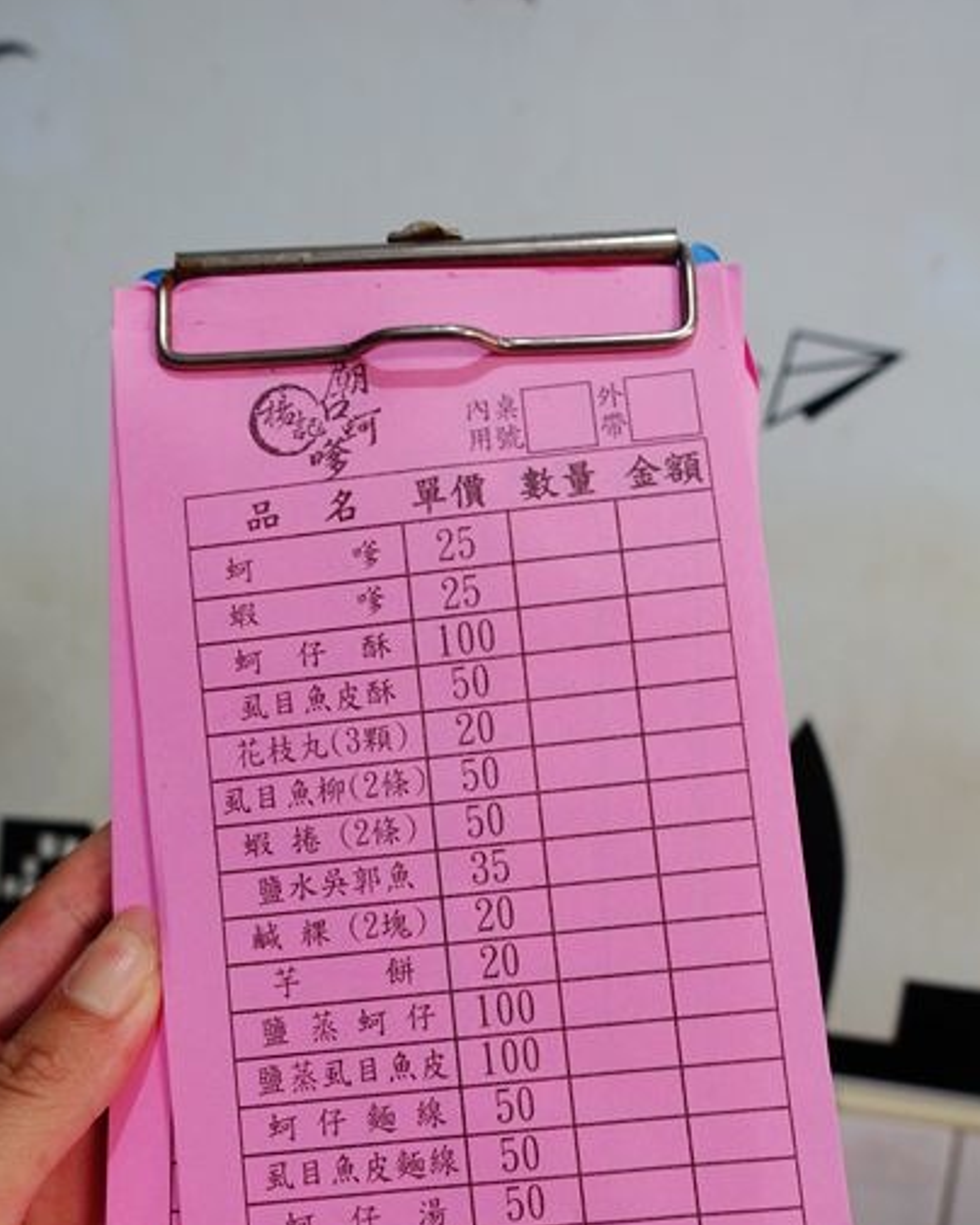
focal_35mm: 29
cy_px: 769
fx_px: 1051
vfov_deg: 59.6
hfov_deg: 50.0
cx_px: 479
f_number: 2.8
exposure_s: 1/40
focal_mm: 8.8
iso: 125
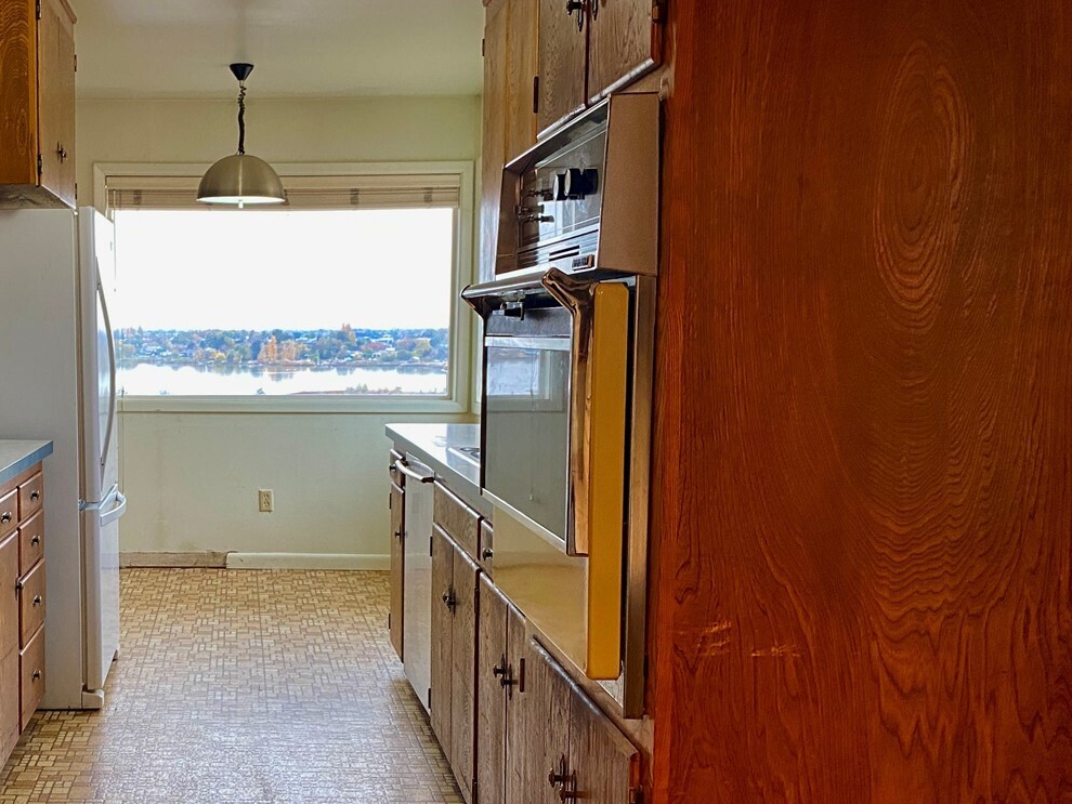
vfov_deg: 34.3
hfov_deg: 42.7
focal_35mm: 42
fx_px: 1301
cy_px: 461
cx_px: 207
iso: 200
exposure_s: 1/60
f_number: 1.8
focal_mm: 4.25
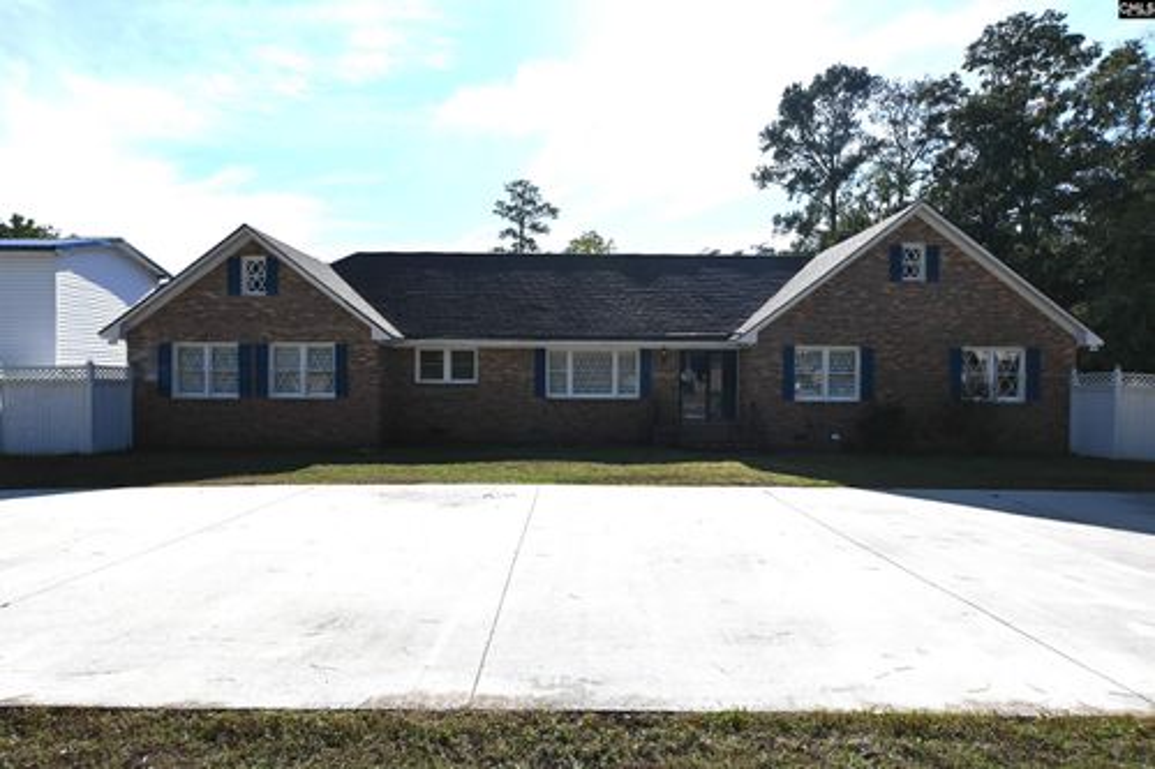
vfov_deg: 67.3
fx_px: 577
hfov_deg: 90.0
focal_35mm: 18
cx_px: 578
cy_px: 384
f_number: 7.1
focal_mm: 12
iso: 100
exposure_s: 1/400
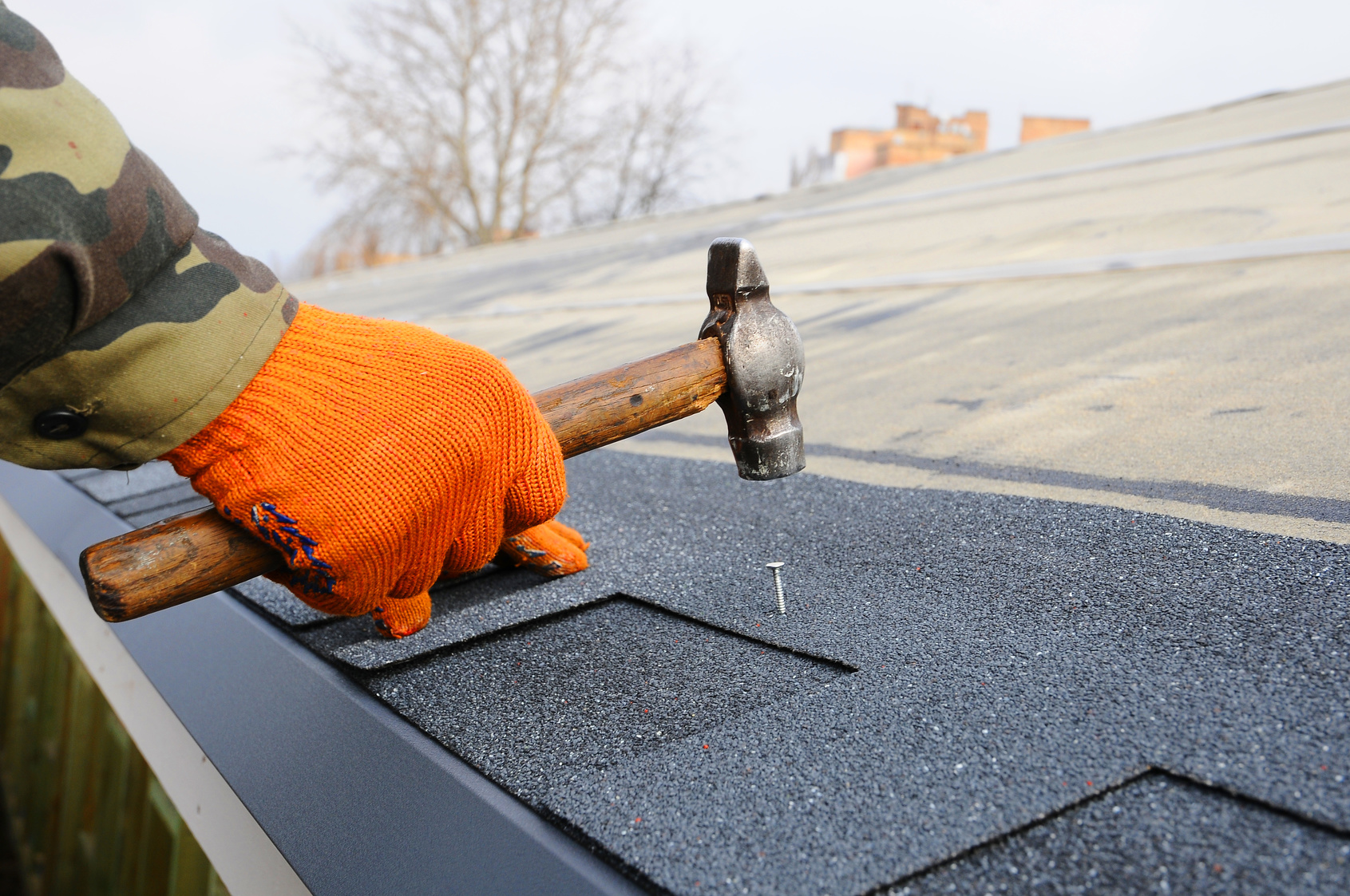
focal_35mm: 46
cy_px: 448
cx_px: 675
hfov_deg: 42.4
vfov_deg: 28.9
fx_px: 1742
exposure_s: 1/100
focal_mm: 31
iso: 200
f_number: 8
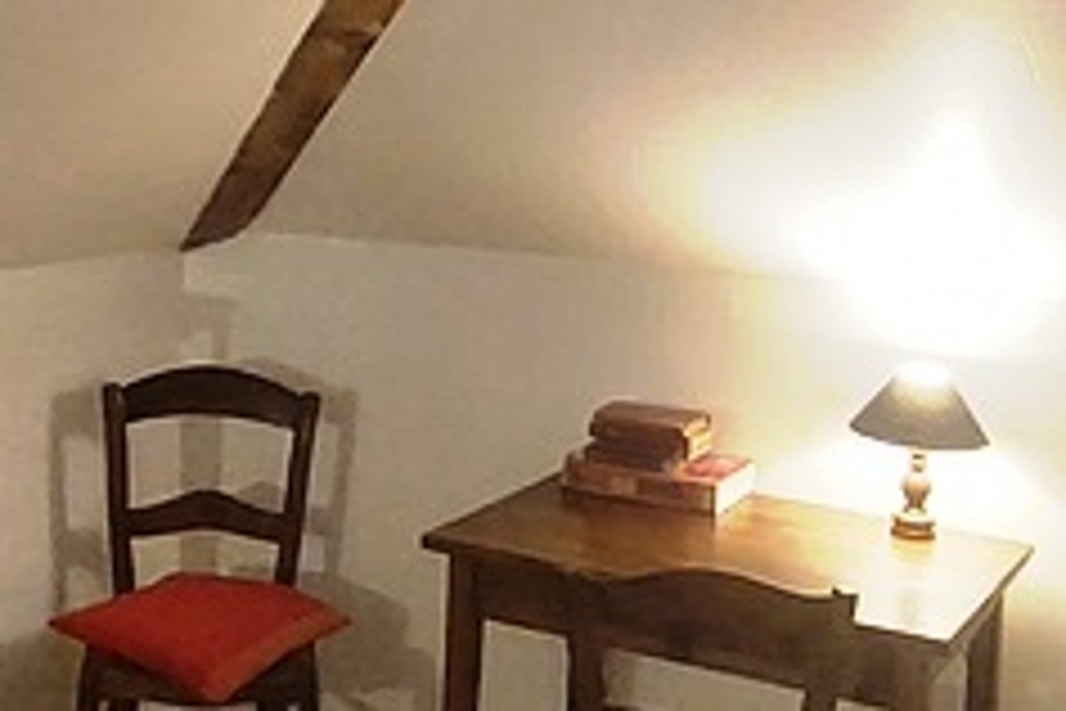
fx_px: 1688
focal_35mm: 57
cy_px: 86
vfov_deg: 23.2
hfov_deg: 34.8
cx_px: 391
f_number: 2.2
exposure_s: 1/24
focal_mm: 1.74
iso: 400
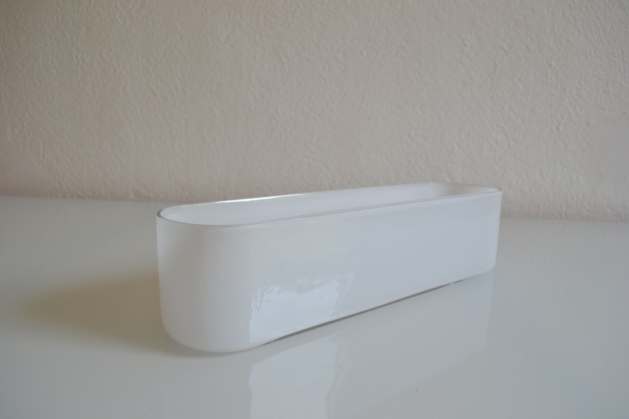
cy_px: 210
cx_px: 314
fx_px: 472
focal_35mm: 27
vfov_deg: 47.9
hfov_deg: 67.4
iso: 400
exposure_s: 1/125
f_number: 5.6
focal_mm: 18
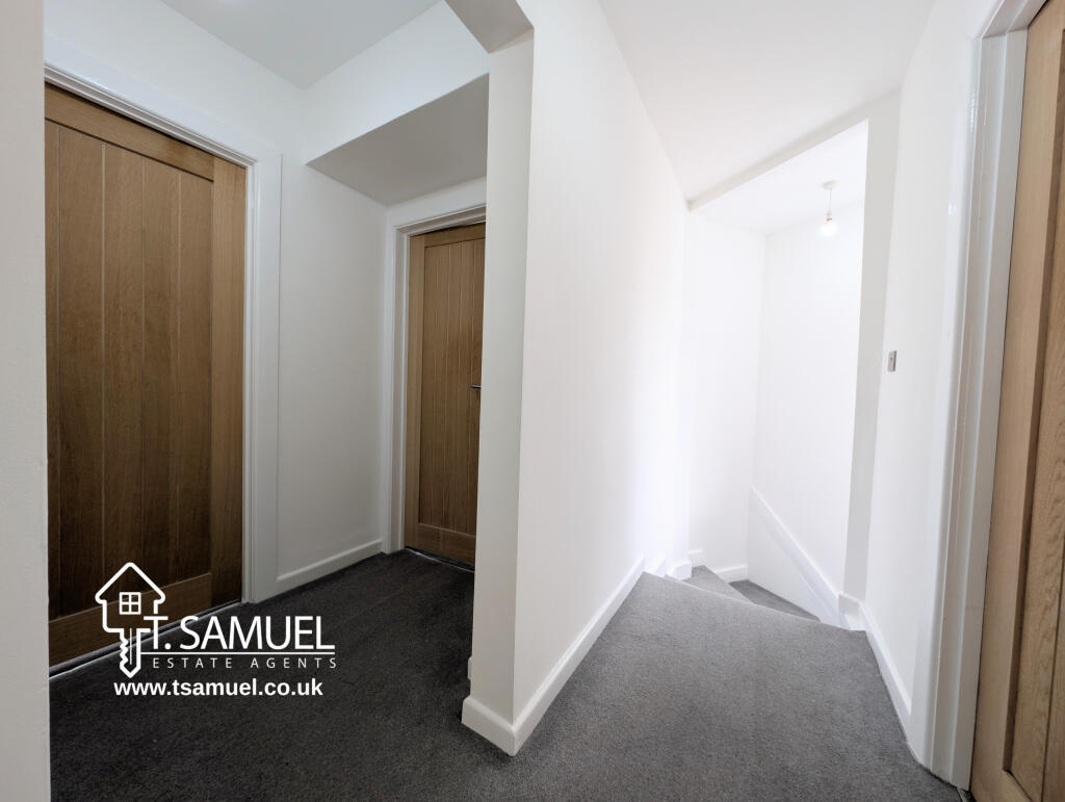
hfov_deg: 110.5
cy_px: 401
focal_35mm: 12
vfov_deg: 94.6
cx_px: 532
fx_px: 370
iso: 43
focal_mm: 2.23
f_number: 1.95
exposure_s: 1/64.8
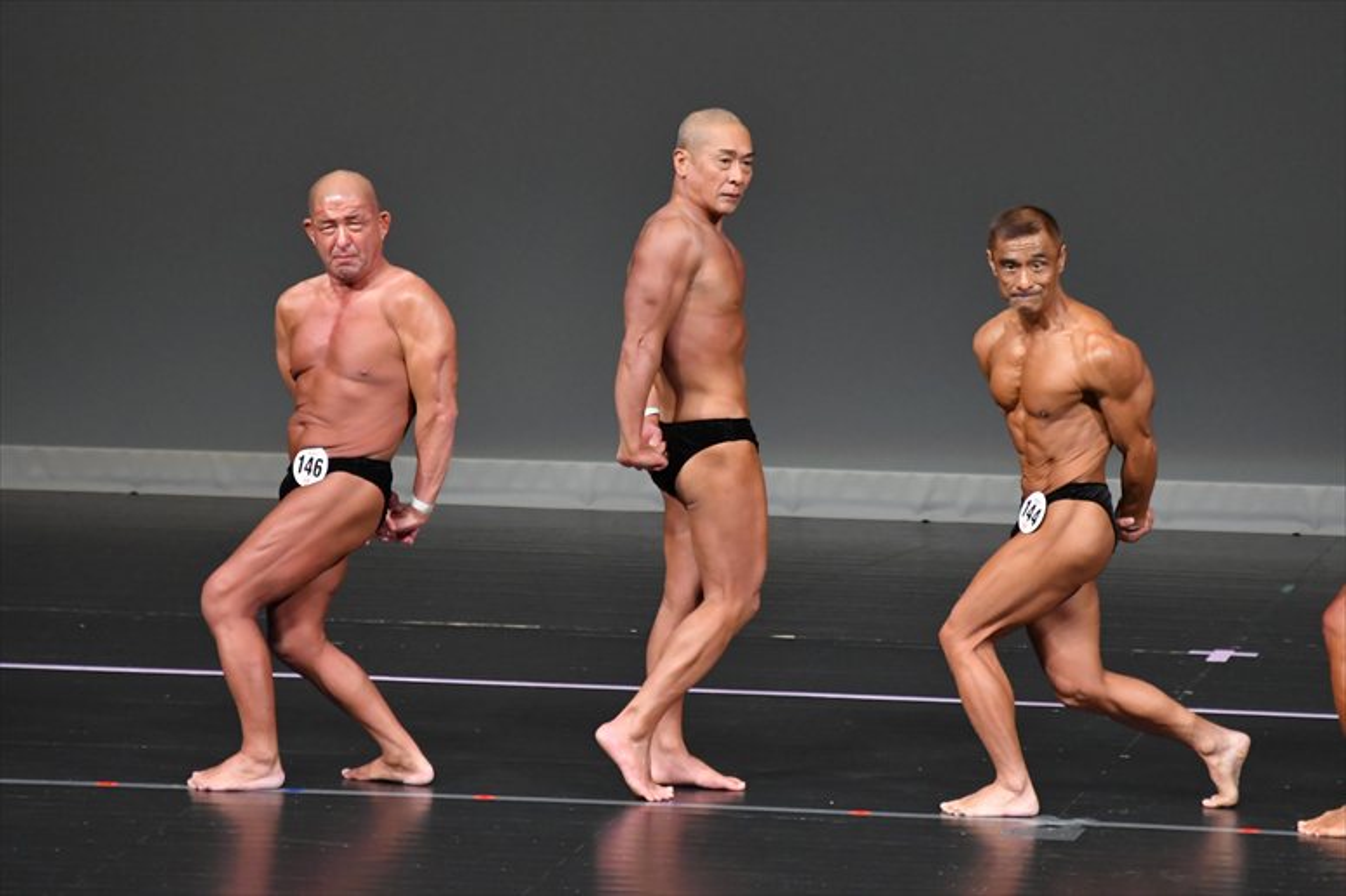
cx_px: 673
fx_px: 12893
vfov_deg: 4.0
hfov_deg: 6.0
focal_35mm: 345
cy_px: 448
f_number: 5.6
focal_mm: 230
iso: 4000
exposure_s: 1/400
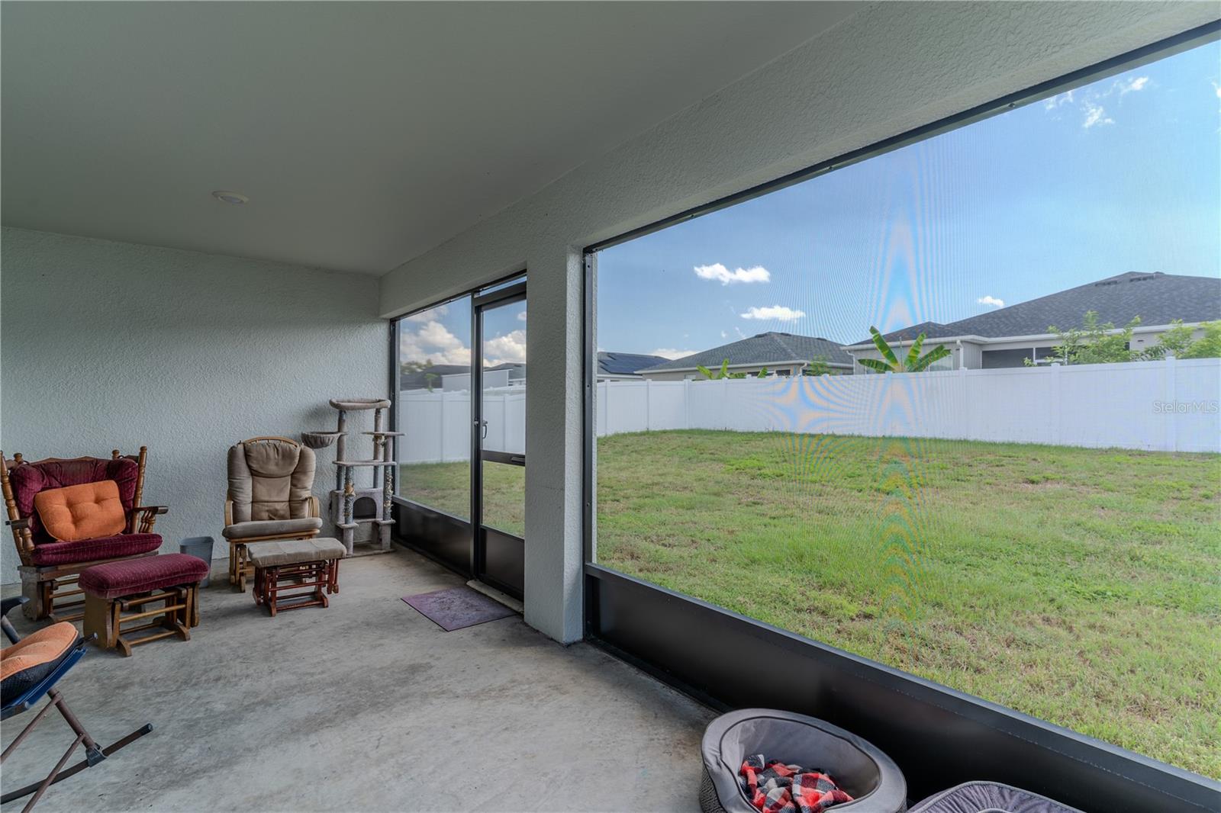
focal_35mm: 17
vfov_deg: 70.4
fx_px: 576
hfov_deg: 93.3
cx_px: 610
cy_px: 406
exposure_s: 1/40
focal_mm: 17
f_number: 8
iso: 100
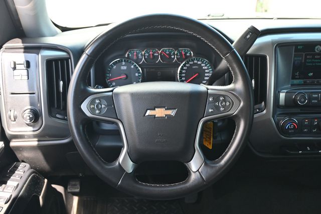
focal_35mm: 37
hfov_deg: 52.2
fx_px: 328
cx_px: 160
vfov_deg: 36.1
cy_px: 107
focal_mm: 24.5
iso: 500
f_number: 4.2
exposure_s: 1/125
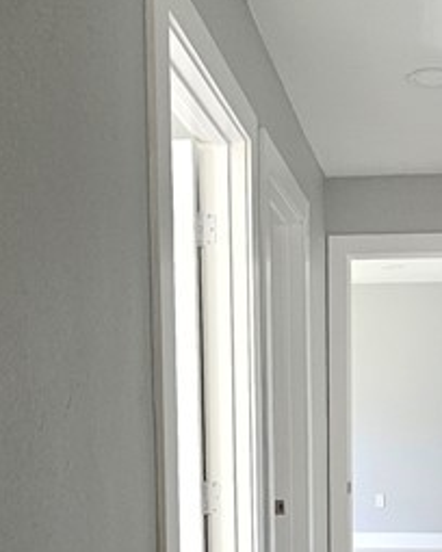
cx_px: 364
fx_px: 834
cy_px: 470
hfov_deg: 28.9
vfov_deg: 35.1
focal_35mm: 51
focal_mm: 1.74
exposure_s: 1/100
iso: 200
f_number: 2.2
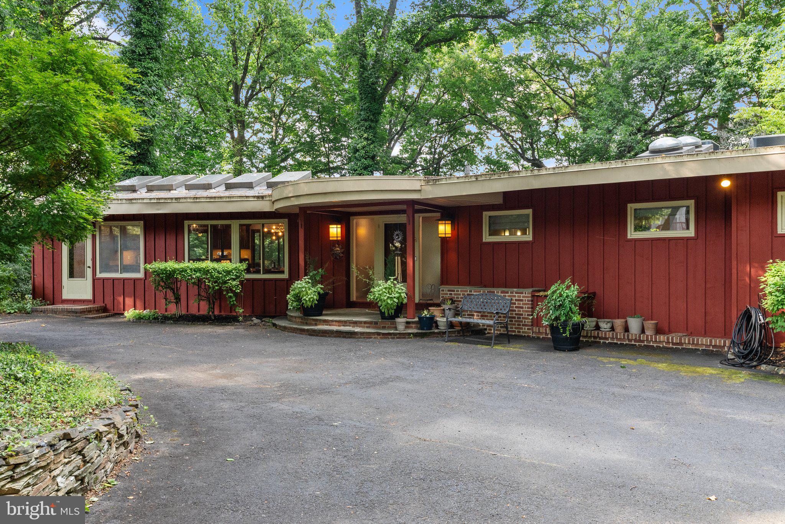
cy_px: 262
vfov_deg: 43.6
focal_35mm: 30
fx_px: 654
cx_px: 392
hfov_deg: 61.9
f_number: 11
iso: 1250
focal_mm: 30
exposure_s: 1/30
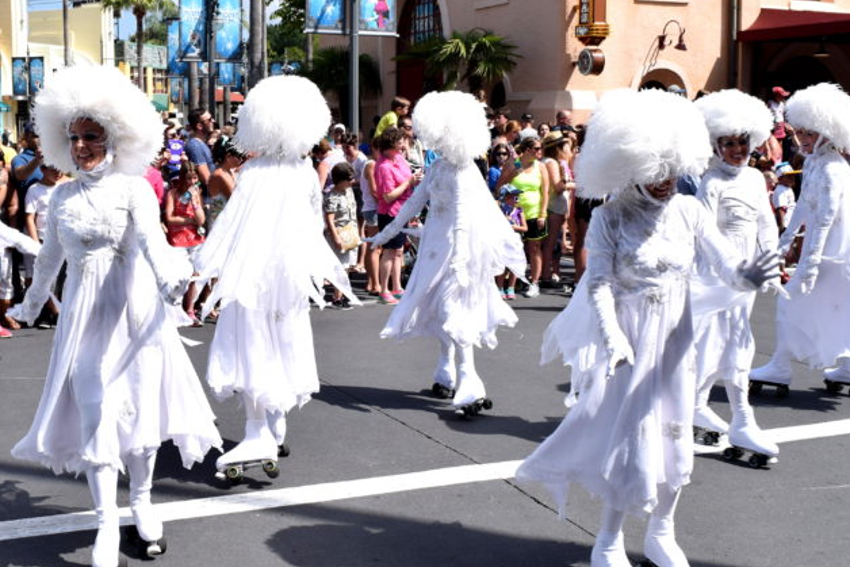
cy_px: 273
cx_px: 292
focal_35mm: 44
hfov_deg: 43.9
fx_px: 1039
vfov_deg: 30.5
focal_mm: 18
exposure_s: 1/250
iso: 100
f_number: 8
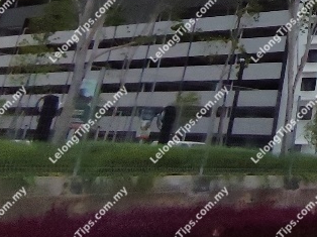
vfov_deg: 21.7
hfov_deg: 23.9
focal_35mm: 58
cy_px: -101
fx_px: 531
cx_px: 510
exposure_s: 1/6049
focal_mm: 1.65
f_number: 2.2
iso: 50
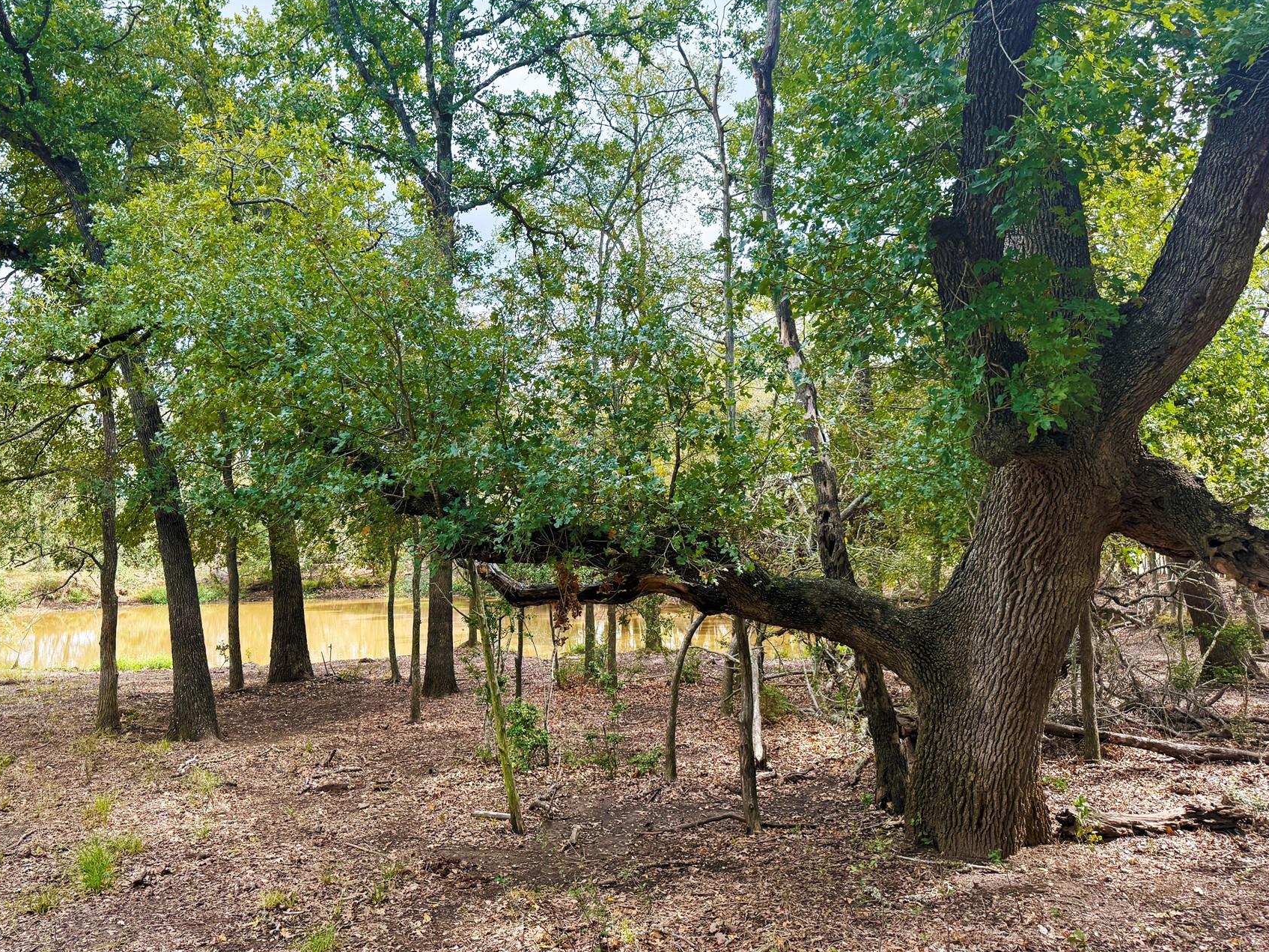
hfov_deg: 61.4
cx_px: 553
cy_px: 389
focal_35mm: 29
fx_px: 1063
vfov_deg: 48.0
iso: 100
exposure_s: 1/1174
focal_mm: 6.76
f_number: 1.78
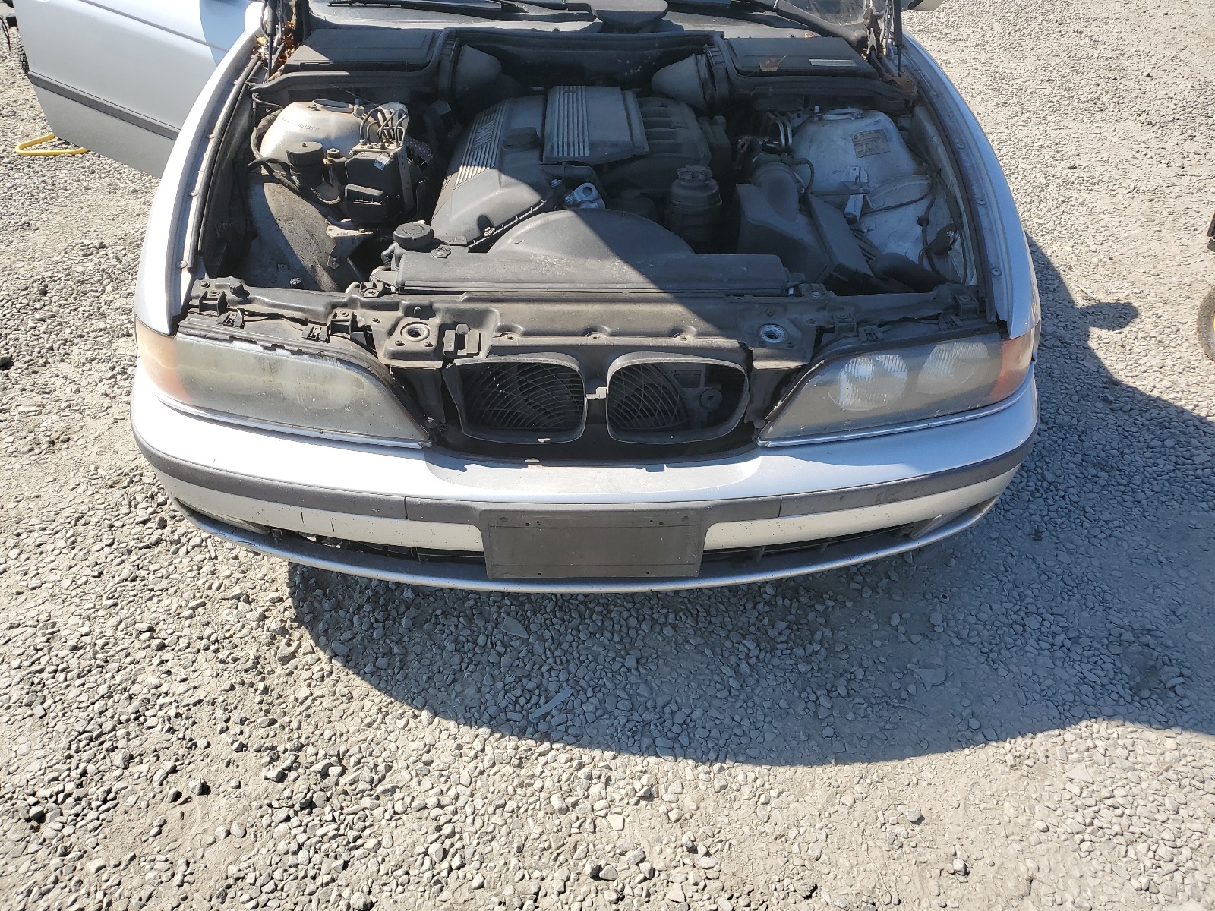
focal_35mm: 26
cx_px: 608
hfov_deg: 67.3
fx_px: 913
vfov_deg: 53.1
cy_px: 456
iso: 50
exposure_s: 1/2000
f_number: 1.5
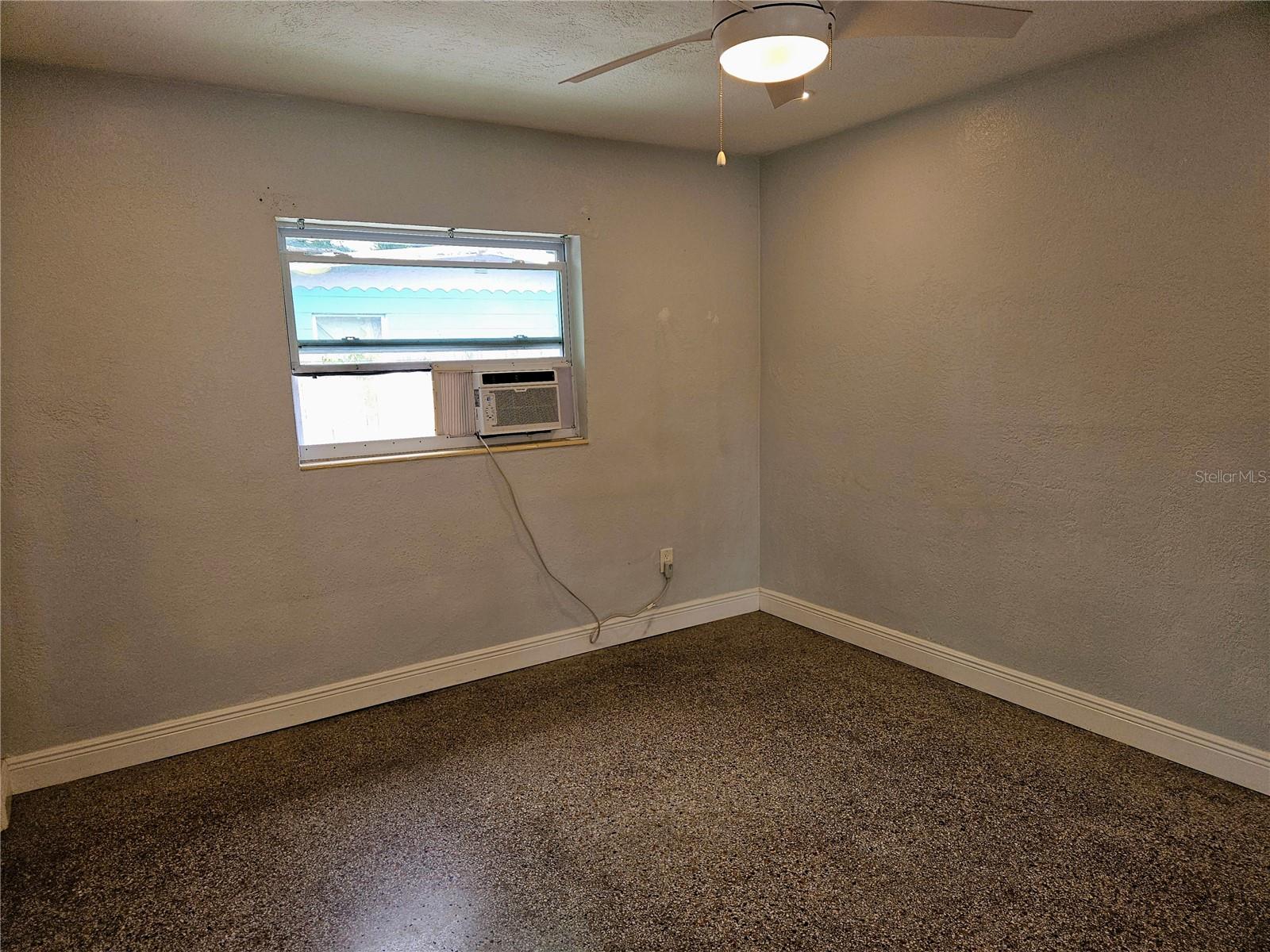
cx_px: 635
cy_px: 476
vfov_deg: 58.9
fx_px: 844
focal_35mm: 23
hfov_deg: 73.9
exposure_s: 1/120
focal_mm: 5.4
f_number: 1.8
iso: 50
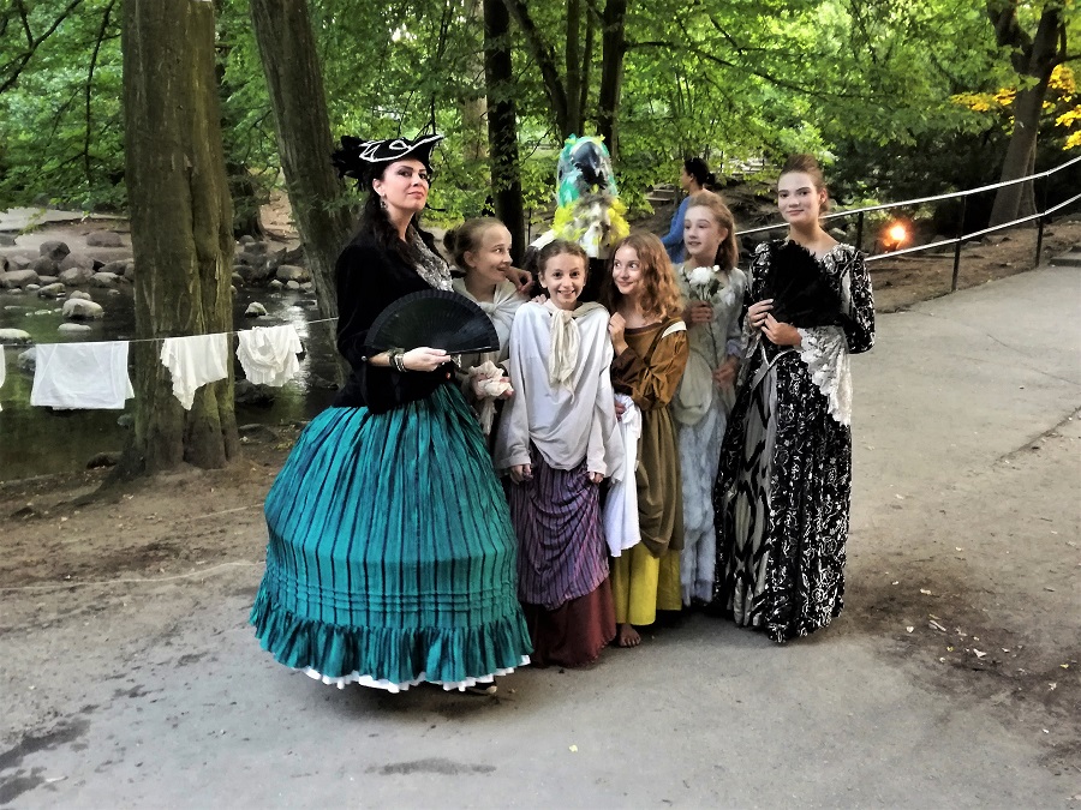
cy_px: 405
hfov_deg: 65.3
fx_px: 843
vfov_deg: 51.4
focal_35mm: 27
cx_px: 540
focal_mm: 3.79
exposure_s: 1/20
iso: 500
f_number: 2
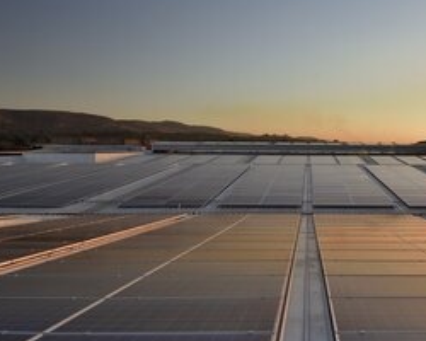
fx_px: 340
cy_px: 165
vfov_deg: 53.2
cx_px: 329
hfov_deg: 59.9
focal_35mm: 27
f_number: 11
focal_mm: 12
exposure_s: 1/15
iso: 100
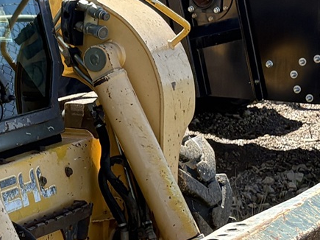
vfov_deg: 10.5
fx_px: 1294
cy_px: 208
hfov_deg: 13.7
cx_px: -67
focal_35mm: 140
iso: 64
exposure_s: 1/1517
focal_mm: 5.96
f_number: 1.6
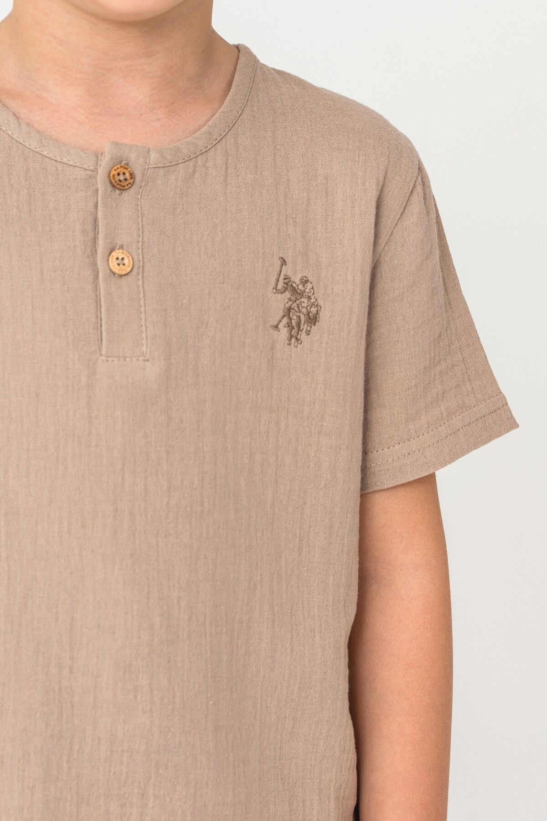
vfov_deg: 10.3
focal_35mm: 200
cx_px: 274
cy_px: 410
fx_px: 4558
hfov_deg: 6.9
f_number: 8
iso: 160
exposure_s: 1/125
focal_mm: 200
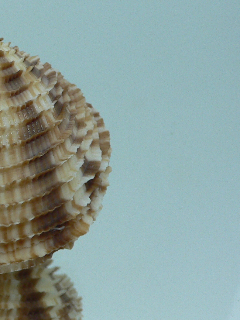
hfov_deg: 20.6
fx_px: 619
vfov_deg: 28.9
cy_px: 183
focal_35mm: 67
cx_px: -45
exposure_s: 1/60
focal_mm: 4.6
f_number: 2.8
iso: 80
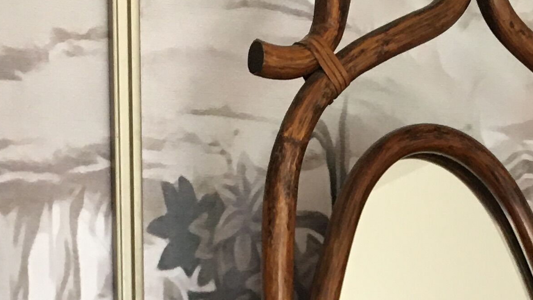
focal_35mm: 108
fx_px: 1526
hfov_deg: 19.6
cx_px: 446
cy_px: 685
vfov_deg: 10.0
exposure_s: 1/17
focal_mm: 4.15
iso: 50
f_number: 2.2
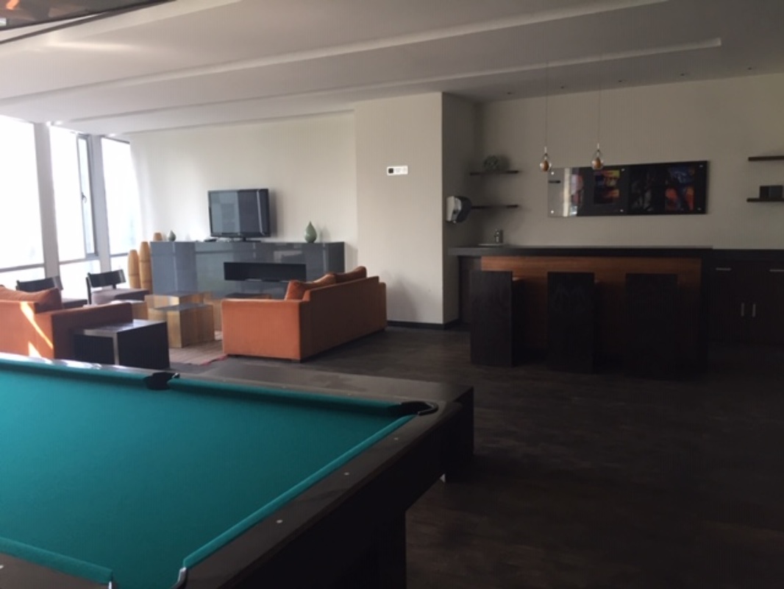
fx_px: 657
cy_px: 294
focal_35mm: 29
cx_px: 392
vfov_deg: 48.2
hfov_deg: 61.6
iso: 32
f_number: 2.2
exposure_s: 1/30
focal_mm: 4.15
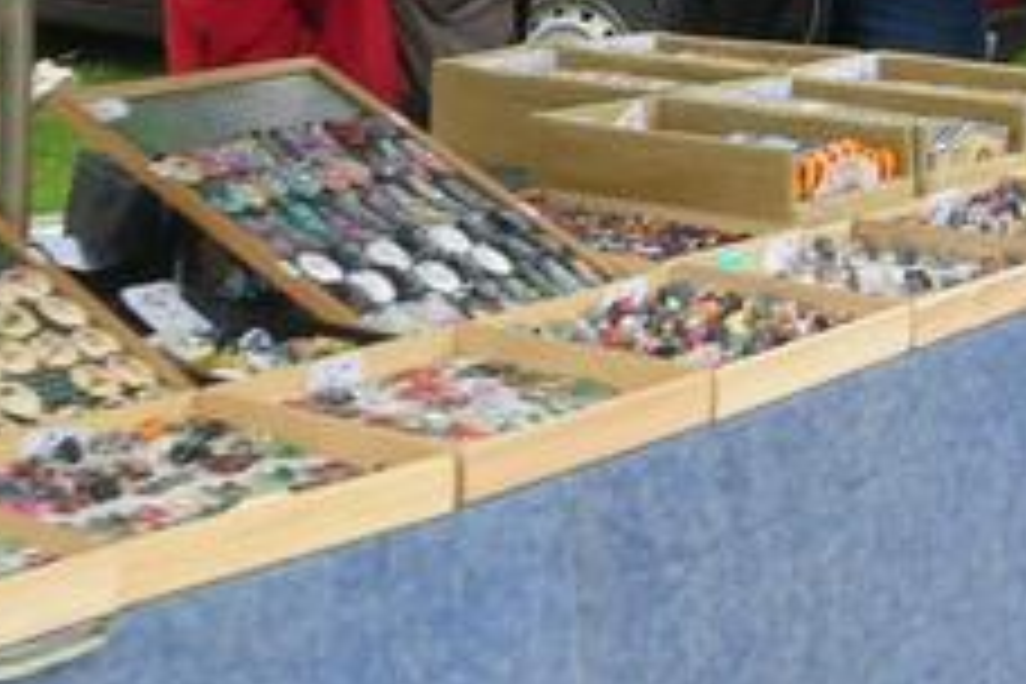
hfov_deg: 19.9
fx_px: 2907
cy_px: 81
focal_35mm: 102
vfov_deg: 13.3
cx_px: 288
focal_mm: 5.8
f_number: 2.8
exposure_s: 1/60.4
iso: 50
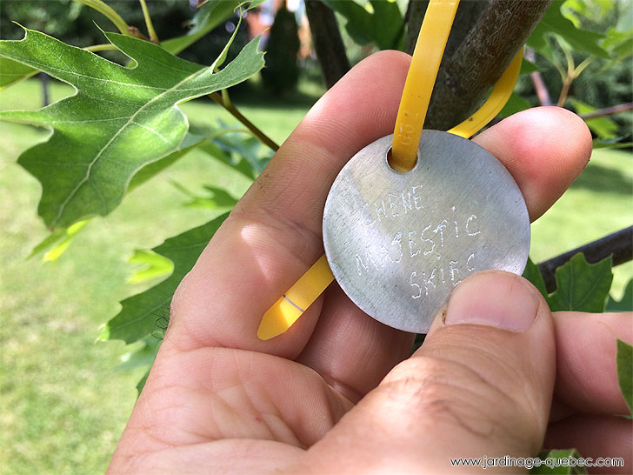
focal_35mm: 29
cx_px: 316
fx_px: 530
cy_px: 238
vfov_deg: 48.2
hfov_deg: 61.7
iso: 32
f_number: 2.2
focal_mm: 4.15
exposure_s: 1/578
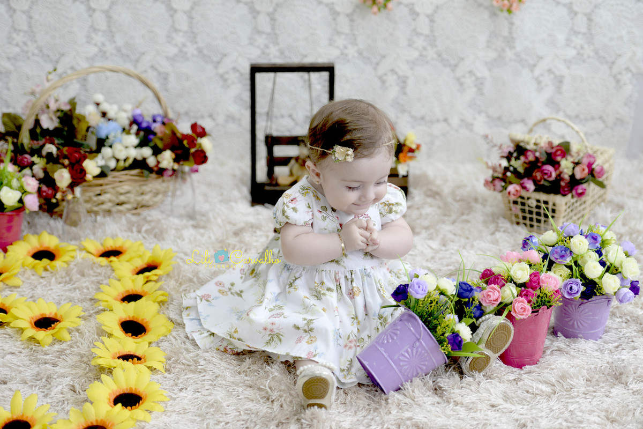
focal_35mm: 100
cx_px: 322
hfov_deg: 20.4
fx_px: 1786
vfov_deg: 13.7
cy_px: 214
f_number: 2.8
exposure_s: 1/200
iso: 560
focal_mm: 100
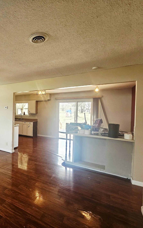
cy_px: 114
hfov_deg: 52.1
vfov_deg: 88.0
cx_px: 6
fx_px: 118
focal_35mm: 19
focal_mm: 2.2
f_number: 2.2
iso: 160
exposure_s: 1/60.2
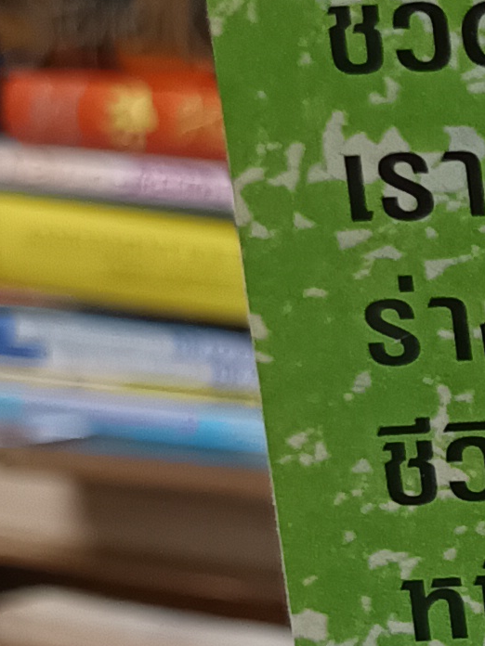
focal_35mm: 138
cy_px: 781
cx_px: 1389
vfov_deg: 13.9
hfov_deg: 9.0
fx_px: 2578
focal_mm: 5.31
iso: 990
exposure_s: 1/25
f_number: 1.7
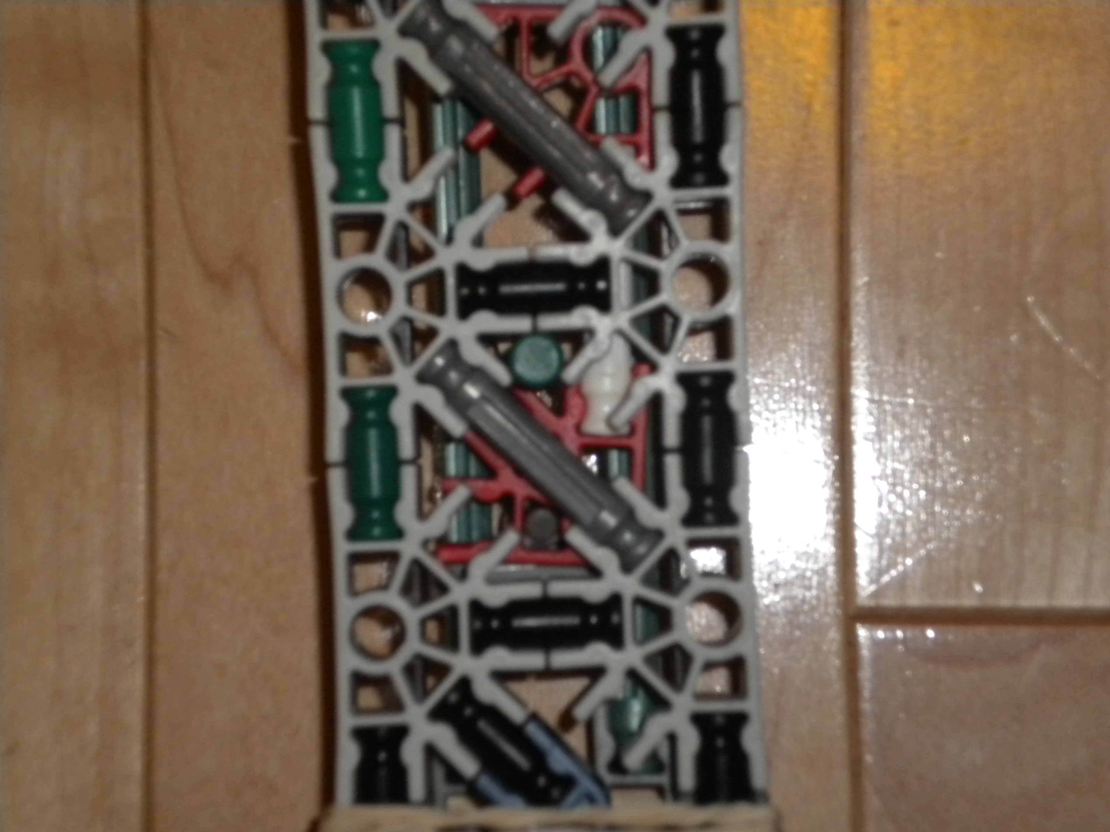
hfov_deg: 18.7
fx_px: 3367
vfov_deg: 14.1
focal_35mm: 105
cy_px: 416
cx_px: 555
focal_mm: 18.9
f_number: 5.9
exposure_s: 1/60
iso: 400
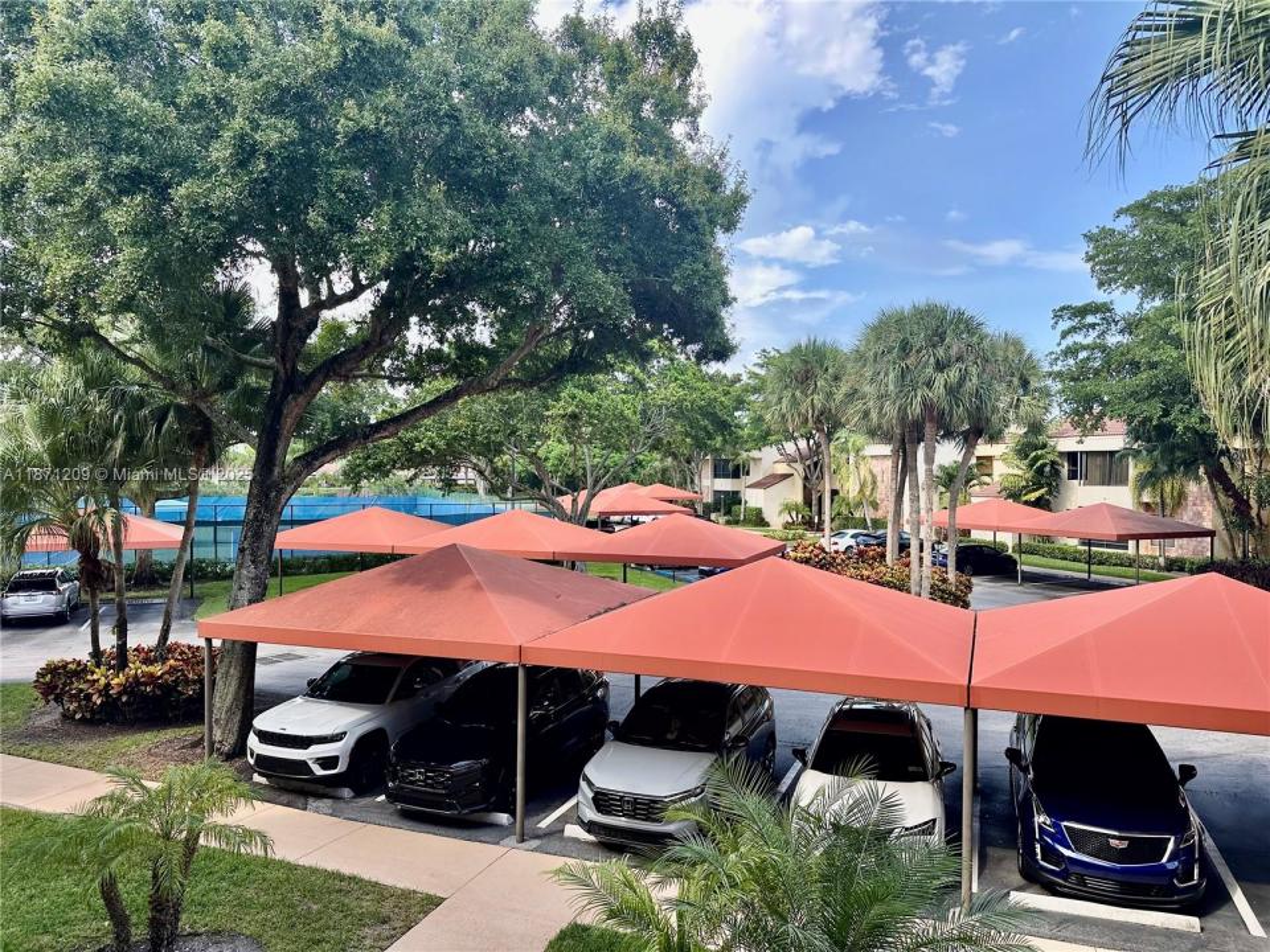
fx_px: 881
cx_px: 635
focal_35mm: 24
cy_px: 476
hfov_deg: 71.6
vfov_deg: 56.8
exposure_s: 1/910
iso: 80
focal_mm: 6.86
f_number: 1.78
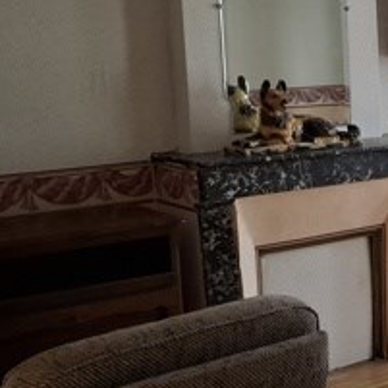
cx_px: 598
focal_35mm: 81
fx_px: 1027
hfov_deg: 18.6
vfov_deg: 21.4
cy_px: 174
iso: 250
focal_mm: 5.54
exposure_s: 1/120
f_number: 1.8
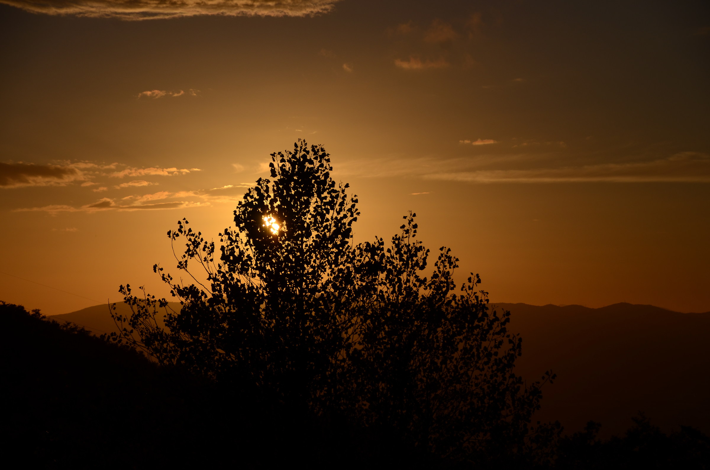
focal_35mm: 93
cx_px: 355
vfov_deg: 14.6
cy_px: 235
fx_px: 1830
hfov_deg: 22.0
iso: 100
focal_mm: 62
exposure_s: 1/3200
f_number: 7.1
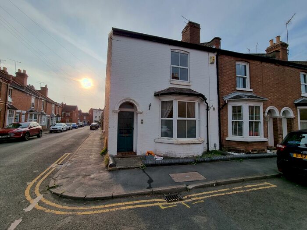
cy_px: 115
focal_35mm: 13
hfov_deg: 106.2
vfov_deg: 89.9
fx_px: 115
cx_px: 154
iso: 50
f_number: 2.2
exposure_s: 1/1756
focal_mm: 2.2
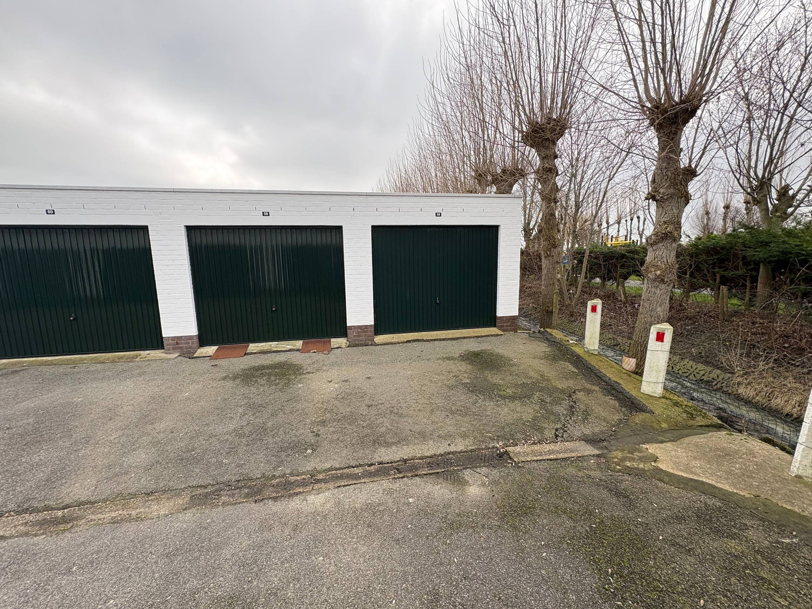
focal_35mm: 14
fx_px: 328
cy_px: 304
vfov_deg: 85.7
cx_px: 406
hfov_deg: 102.1
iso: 64
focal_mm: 2.22
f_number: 2.2
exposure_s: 1/482
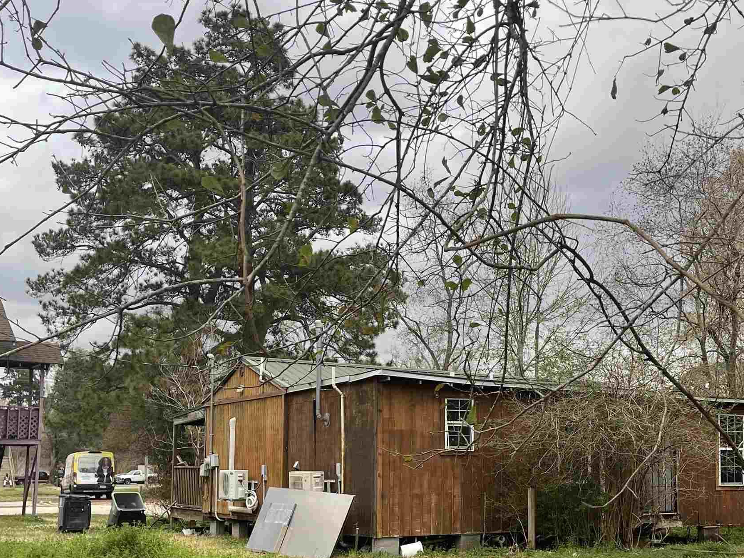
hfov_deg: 40.4
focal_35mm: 46
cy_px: 391
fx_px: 989
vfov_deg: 31.2
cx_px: 530
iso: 32
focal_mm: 5.1
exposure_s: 1/388
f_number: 1.6
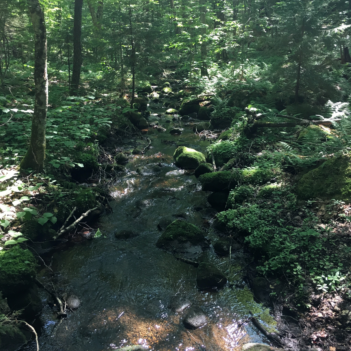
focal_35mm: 35
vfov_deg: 46.9
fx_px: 402
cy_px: 137
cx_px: 177
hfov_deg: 47.2
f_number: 2.2
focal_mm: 4.15
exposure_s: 1/30
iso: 25
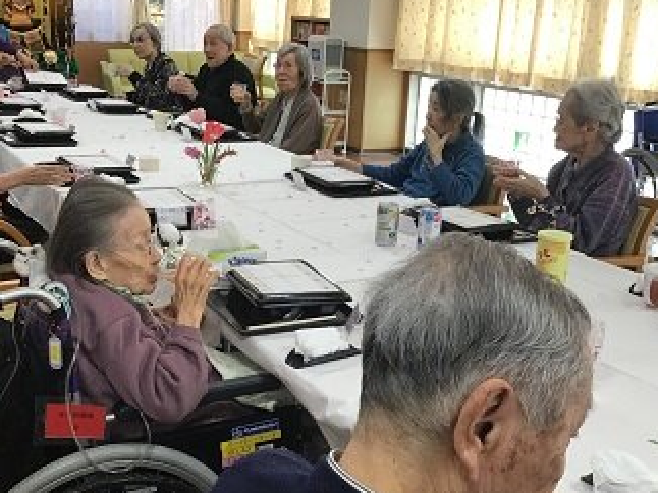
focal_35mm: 48
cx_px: 312
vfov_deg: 30.1
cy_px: 303
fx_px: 912
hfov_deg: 39.7
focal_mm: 3.3
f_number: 2.4
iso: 25
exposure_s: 1/40
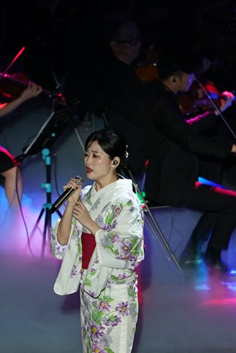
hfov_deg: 2.5
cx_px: 82
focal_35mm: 542
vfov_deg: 3.8
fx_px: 5325
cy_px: 126
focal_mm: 175
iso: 500
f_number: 2.8
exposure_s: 1/125
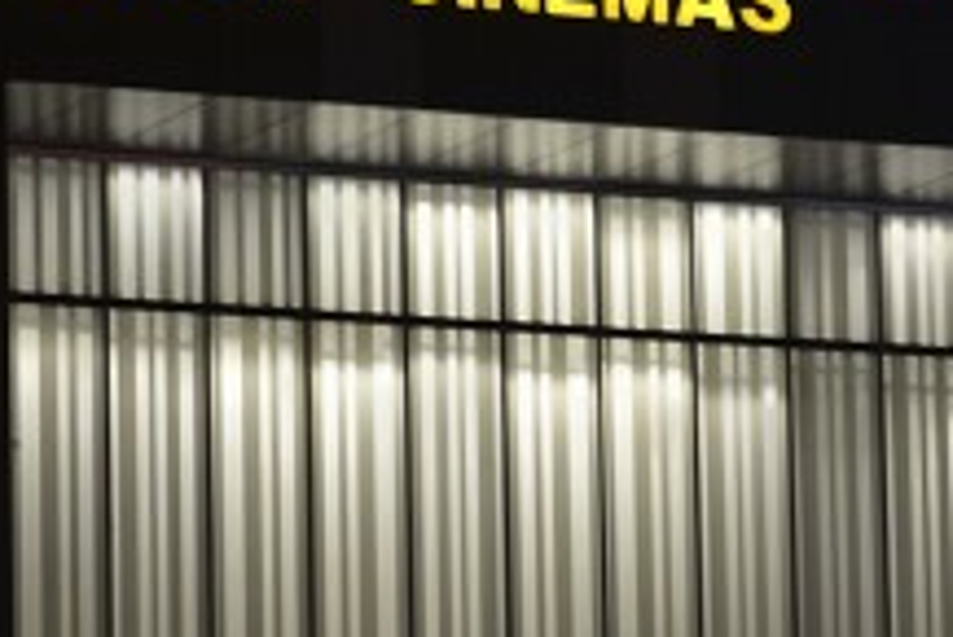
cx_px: 672
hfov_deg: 6.6
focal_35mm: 310
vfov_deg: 4.4
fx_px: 8212
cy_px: 398
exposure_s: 1/50
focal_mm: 105
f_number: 4
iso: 800
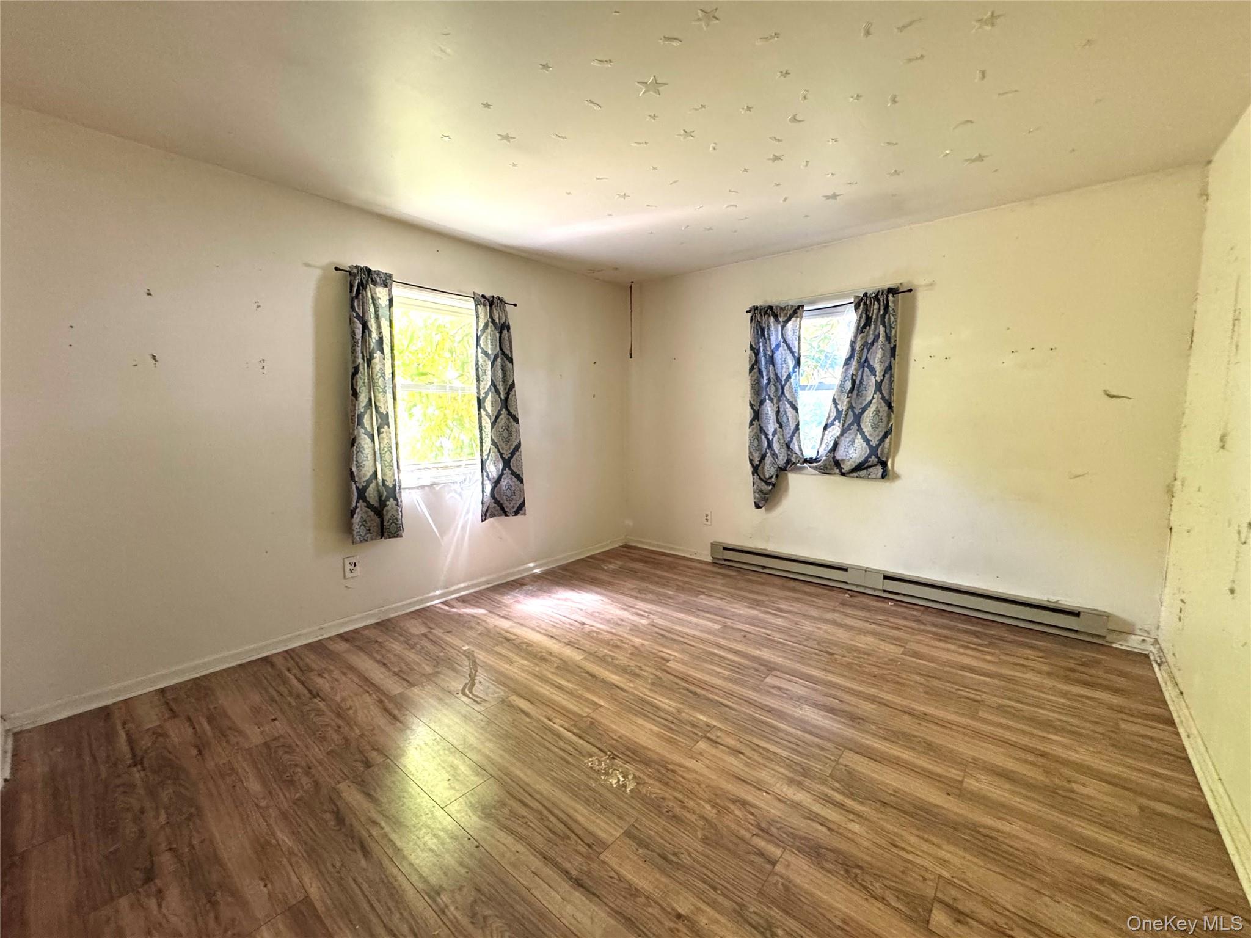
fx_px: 506
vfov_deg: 85.7
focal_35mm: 14
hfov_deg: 102.1
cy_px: 469
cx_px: 626
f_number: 2.2
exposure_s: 1/60
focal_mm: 2.22
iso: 400
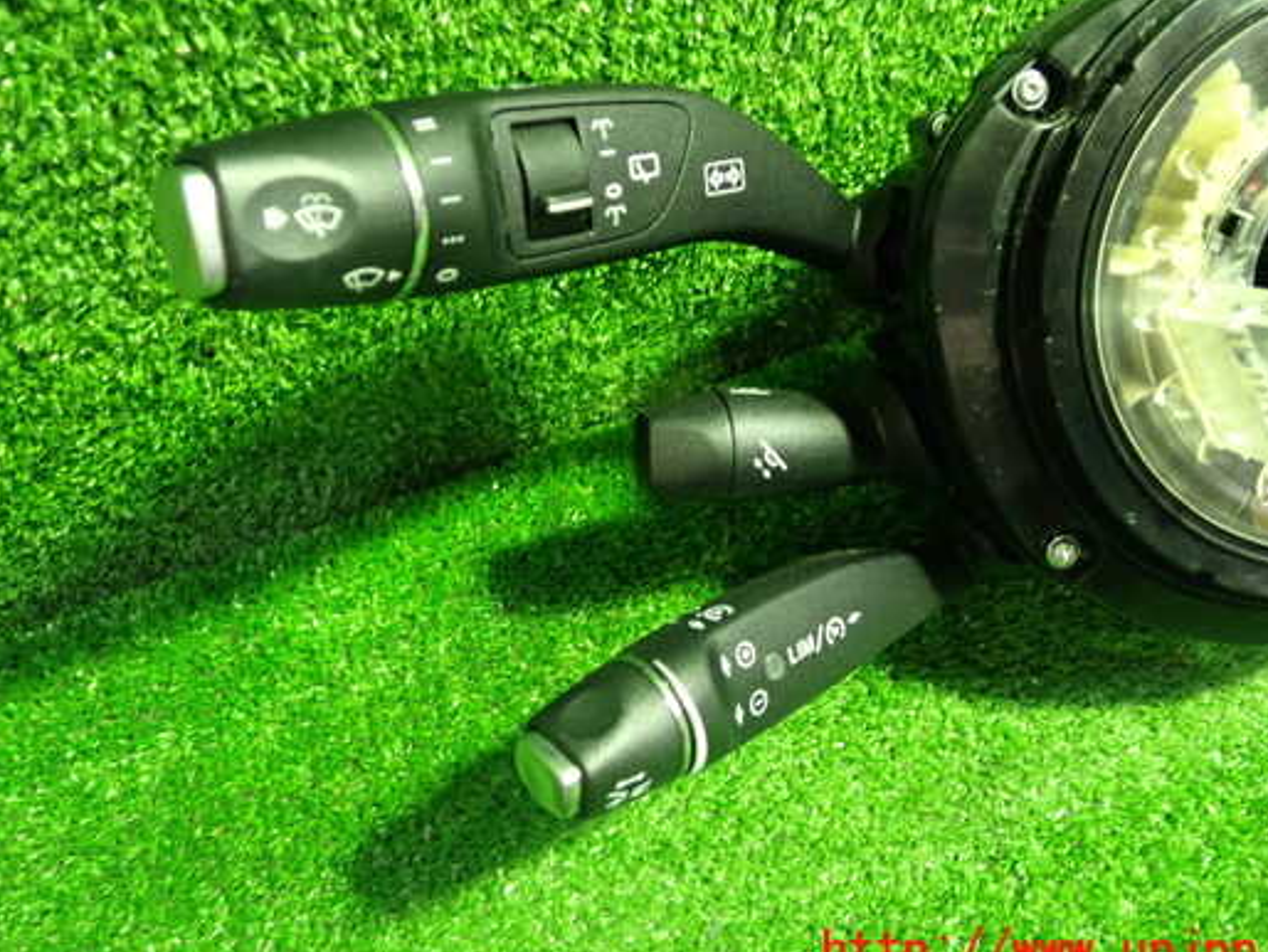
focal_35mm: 35
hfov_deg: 52.6
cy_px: 429
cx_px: 639
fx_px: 1283
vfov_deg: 40.7
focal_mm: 5.4
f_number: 2.3
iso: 800
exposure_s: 1/30
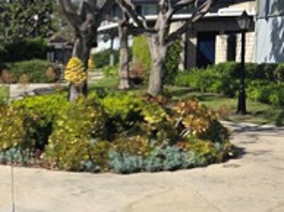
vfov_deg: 19.3
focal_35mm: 76
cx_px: -79
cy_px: 116
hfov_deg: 23.0
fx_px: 623
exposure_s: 1/5699
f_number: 1.8
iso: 80
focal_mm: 5.4
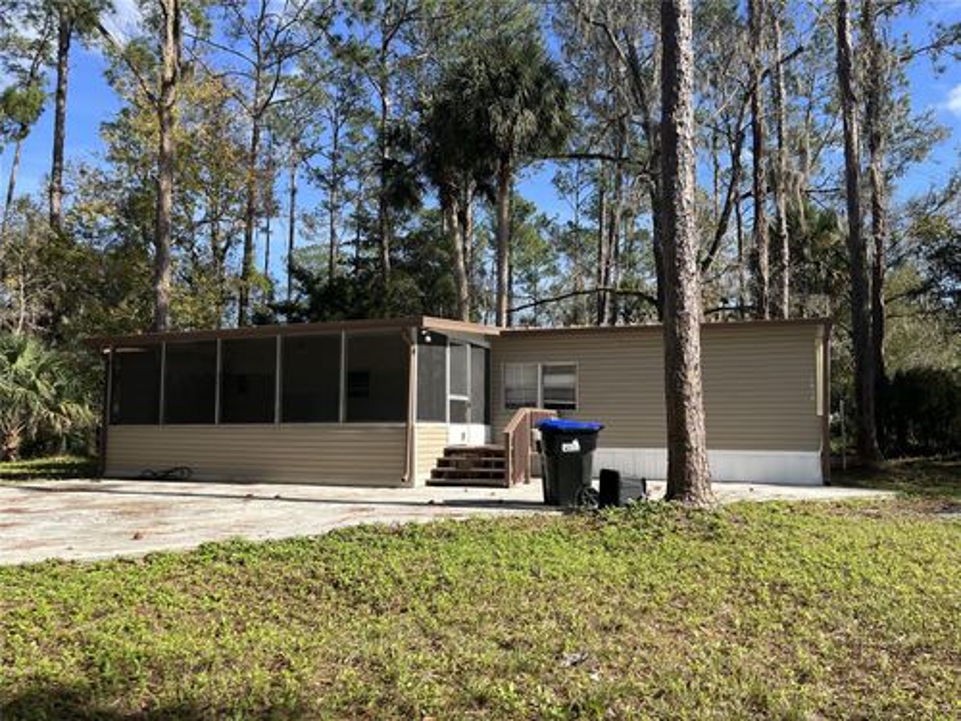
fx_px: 722
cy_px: 360
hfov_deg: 67.3
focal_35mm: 26
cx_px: 480
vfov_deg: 53.1
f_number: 1.6
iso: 50
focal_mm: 5.1
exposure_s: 1/1672
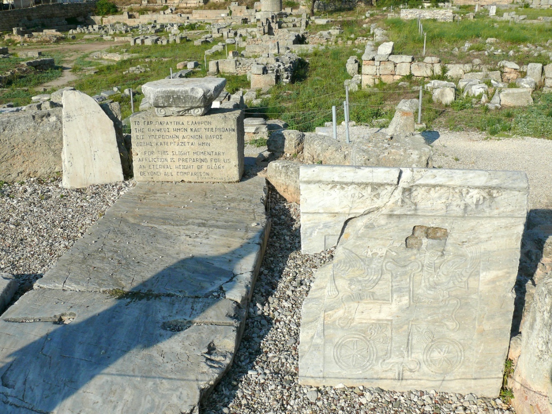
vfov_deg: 40.7
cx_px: 276
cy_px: 207
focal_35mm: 35
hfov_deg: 52.6
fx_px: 558
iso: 100
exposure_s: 1/320
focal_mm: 7.4
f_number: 5.6
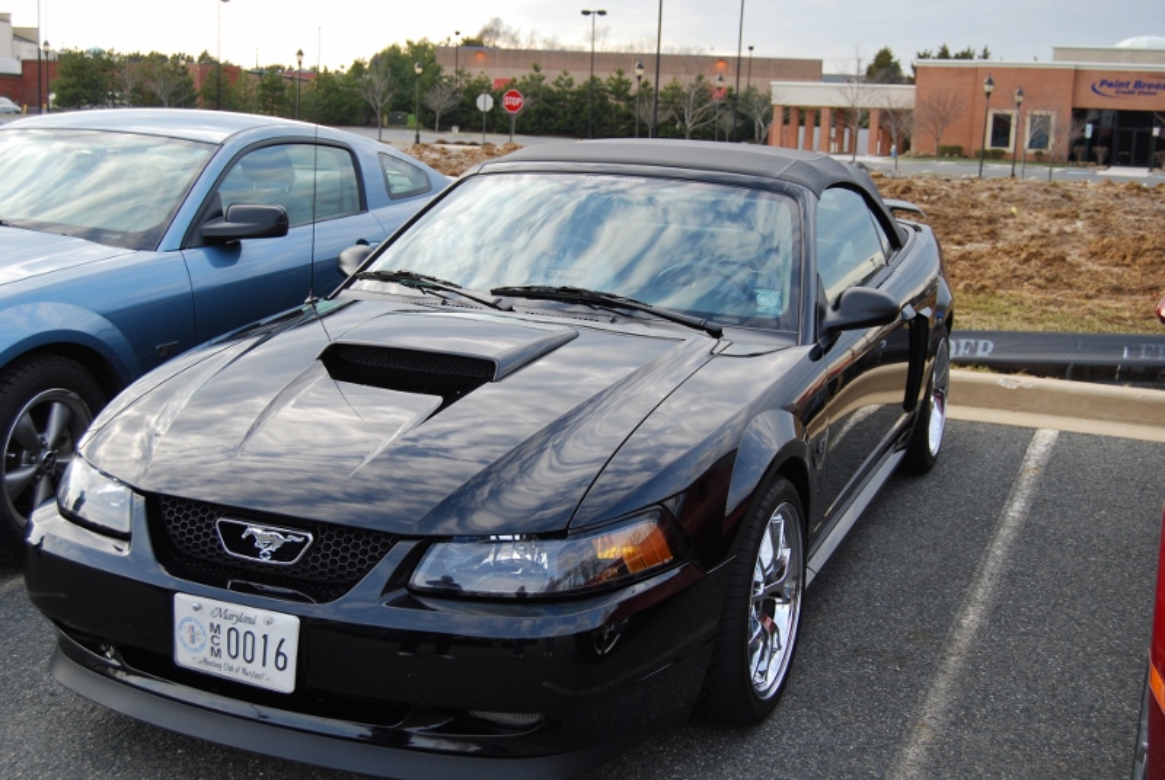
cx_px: 582
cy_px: 390
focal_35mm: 45
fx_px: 1458
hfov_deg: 43.5
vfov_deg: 30.0
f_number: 5.6
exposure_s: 1/125
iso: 160
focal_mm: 30
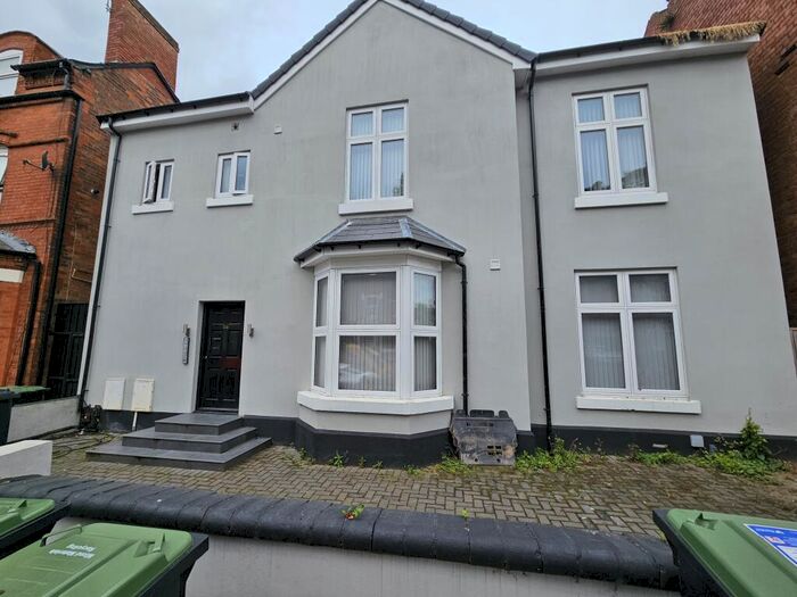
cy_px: 298
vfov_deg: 89.9
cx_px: 398
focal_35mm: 13
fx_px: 299
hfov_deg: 106.2
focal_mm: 2.2
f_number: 2.2
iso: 50
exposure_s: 1/1889
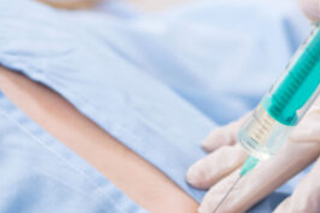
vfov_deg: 6.8
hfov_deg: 10.2
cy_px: 156
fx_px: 1787
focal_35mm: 201
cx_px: 188
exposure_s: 1/100
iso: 100
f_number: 5
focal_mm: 105
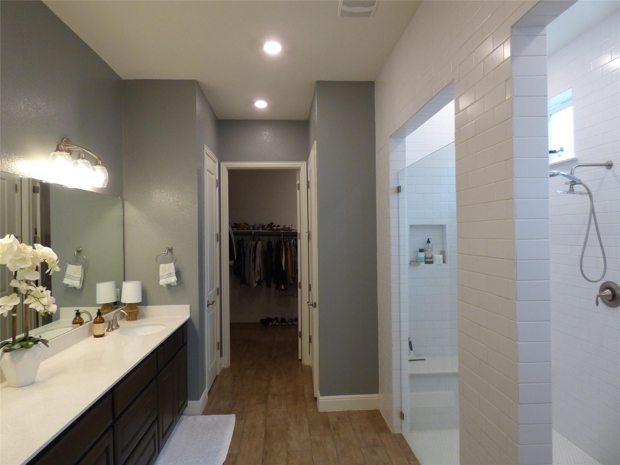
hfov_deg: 81.7
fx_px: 358
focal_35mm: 20
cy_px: 232
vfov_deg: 66.0
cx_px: 310
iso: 200
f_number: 2.8
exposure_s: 1/60
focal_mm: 3.58
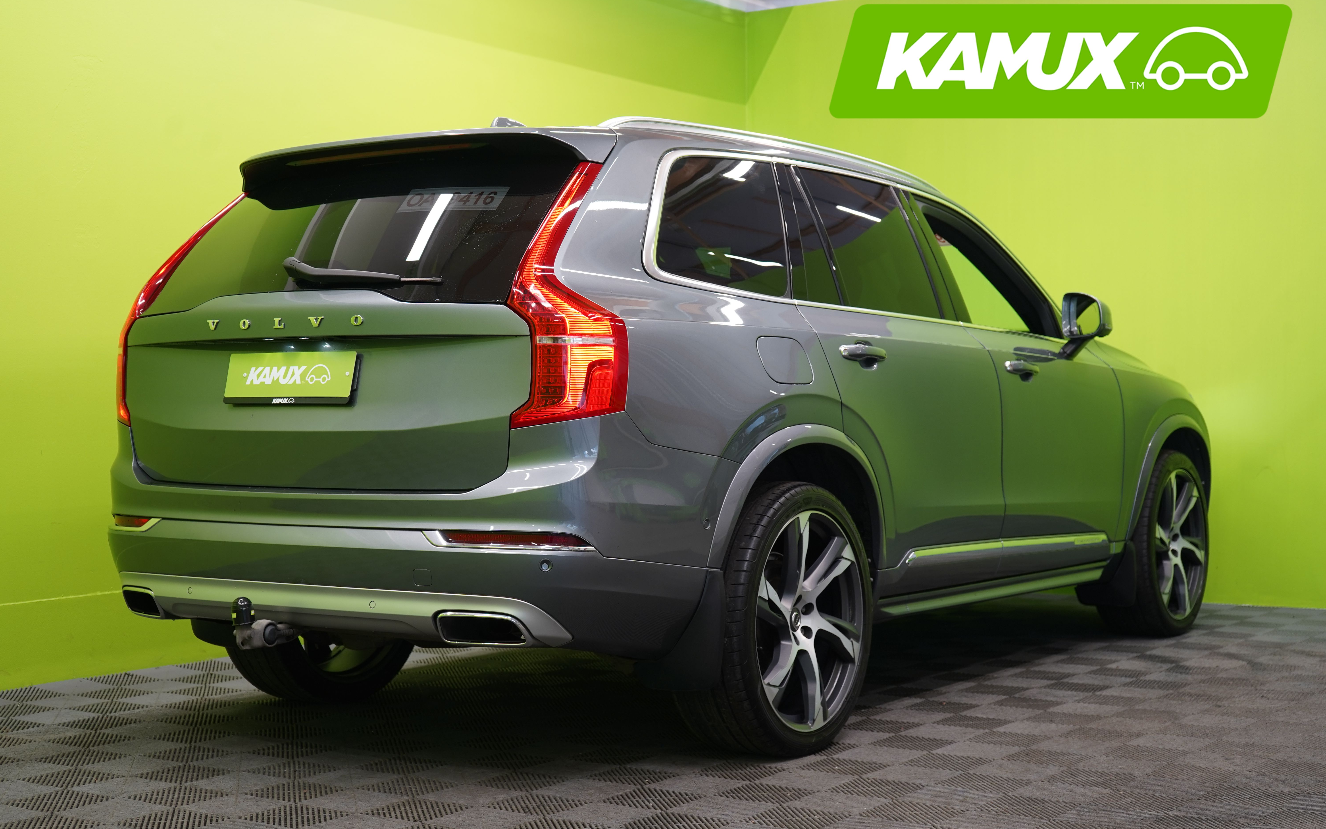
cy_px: 404
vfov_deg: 25.8
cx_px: 662
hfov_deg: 40.3
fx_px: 1807
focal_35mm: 50
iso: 400
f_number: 5
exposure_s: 1/30
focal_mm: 49
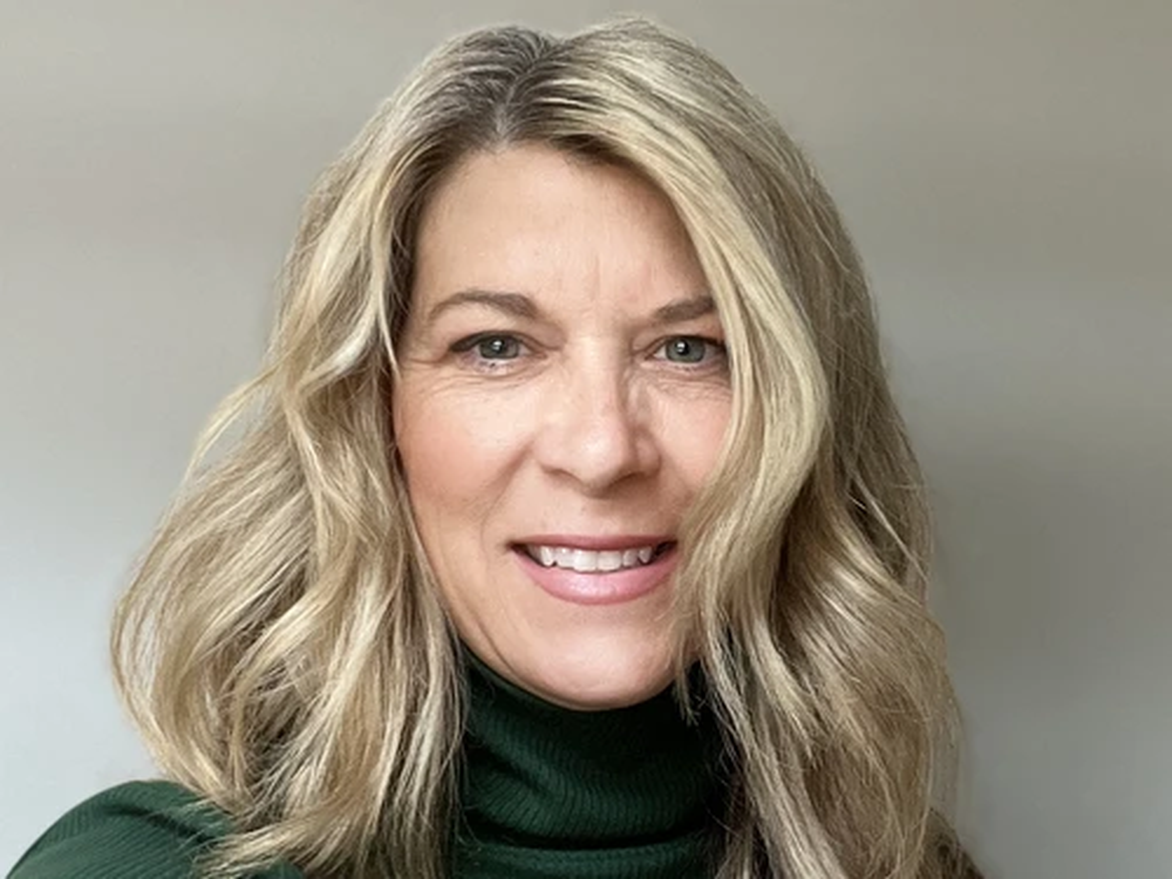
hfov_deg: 60.0
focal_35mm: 30
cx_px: 586
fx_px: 1016
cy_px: 440
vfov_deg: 46.8
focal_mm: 2.71
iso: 320
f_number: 2.2
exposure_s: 1/60
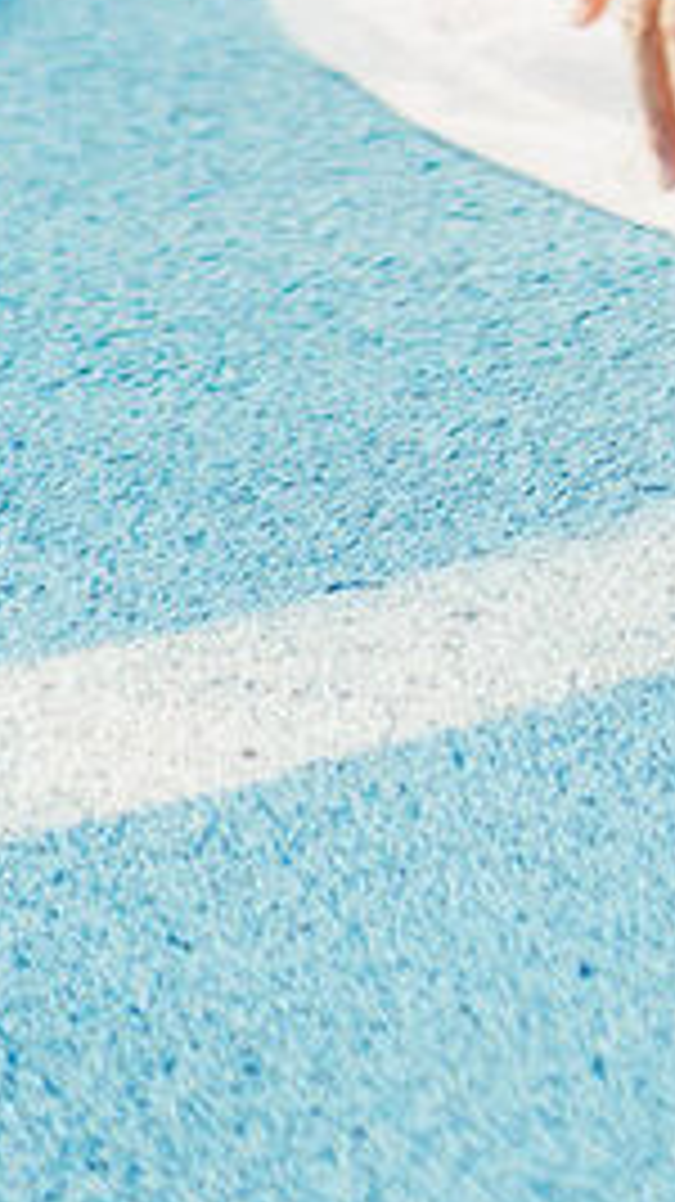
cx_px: 1724
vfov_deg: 5.9
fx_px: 10829
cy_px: -2325
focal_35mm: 340
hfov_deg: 3.5
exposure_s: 1/3200
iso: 100
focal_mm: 55
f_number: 2
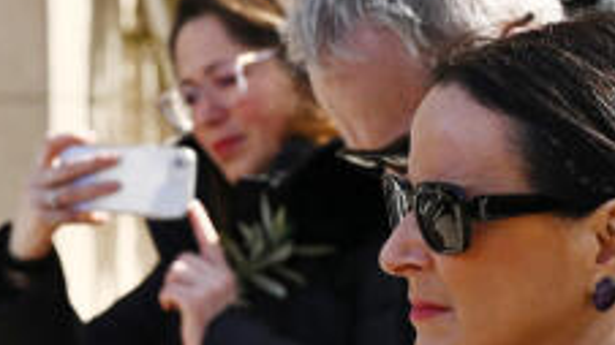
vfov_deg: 4.7
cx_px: 449
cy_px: 359
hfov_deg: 8.4
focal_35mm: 257
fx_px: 4190
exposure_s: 1/640
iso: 160
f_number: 5.6
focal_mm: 84
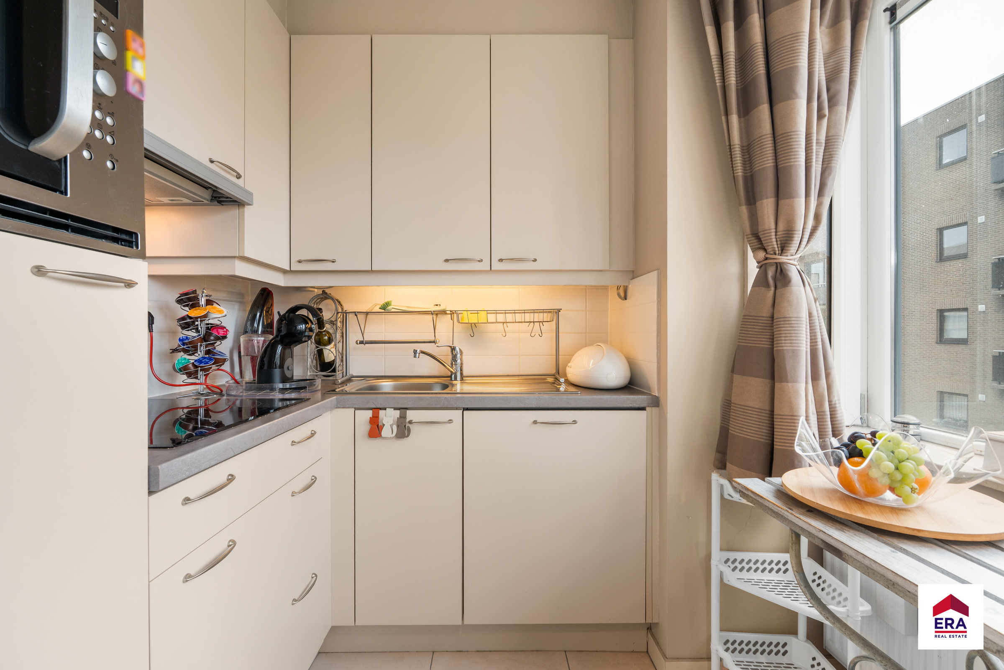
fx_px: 446
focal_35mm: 16
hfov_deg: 96.7
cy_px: 335
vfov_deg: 73.7
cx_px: 502
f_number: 11
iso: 200
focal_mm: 16
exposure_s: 1/40
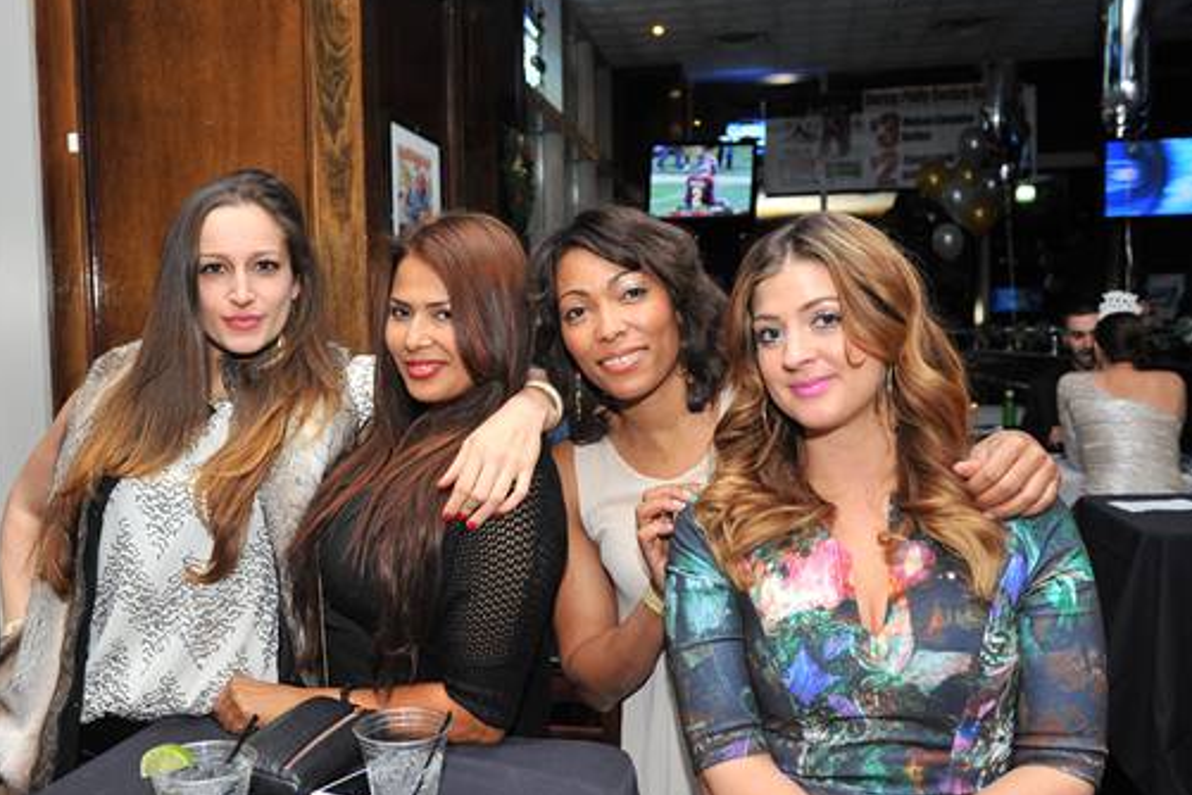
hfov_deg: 55.8
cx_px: 569
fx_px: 1126
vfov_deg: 38.9
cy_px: 405
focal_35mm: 34
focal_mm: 31
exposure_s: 1/100
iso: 1000
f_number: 5.6
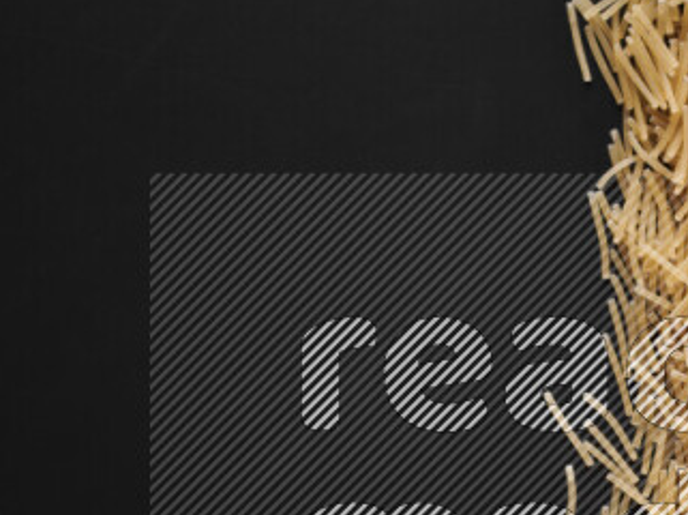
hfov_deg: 16.1
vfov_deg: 12.2
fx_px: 2382
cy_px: 543
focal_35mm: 120
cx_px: 684
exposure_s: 1/100
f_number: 8
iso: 160
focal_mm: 50
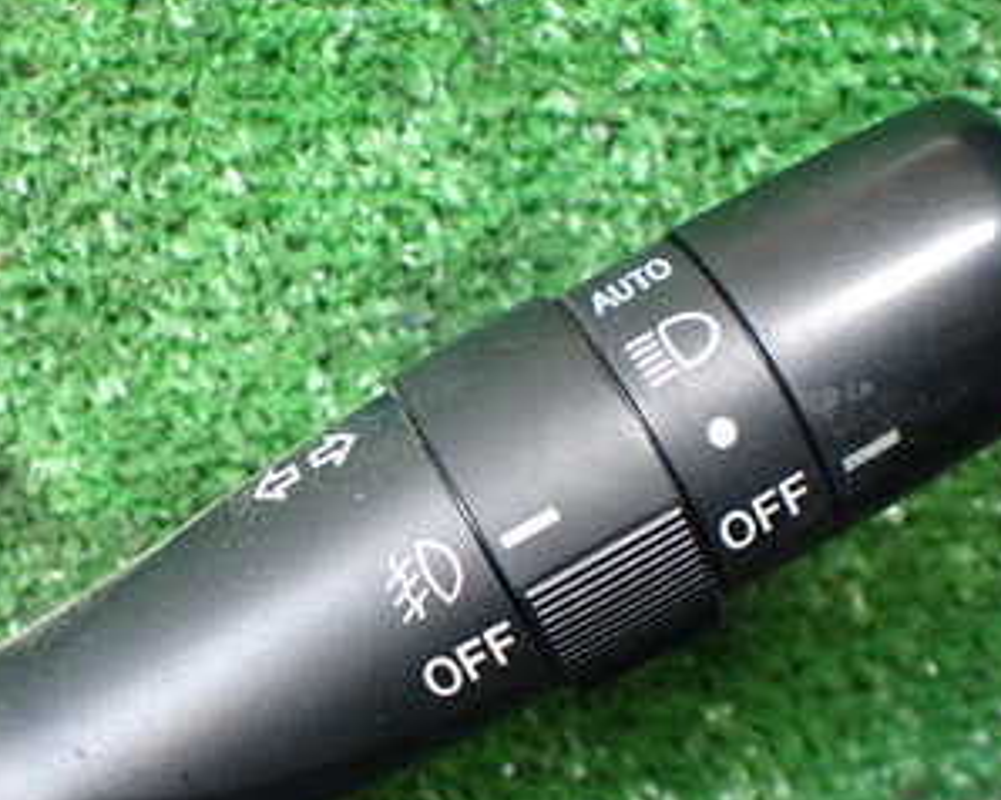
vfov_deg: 25.6
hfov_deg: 31.5
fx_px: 1747
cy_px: 551
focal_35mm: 59
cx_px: 282
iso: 800
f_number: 2.3
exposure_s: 1/100
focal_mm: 5.4
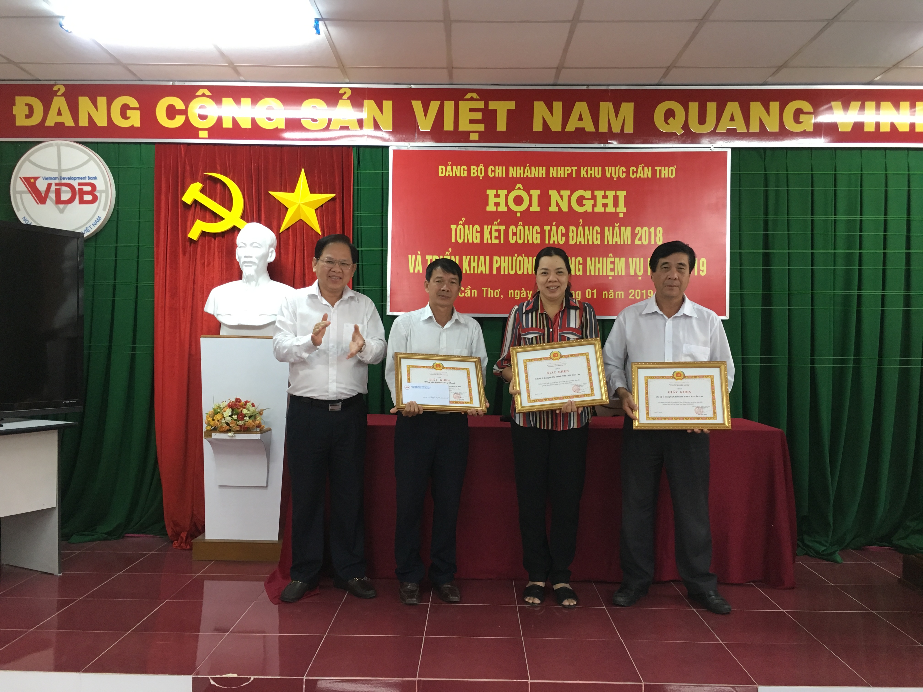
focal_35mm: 29
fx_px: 773
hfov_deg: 61.7
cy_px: 346
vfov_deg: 48.2
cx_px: 462
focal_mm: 4.15
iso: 125
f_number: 2.2
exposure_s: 1/33
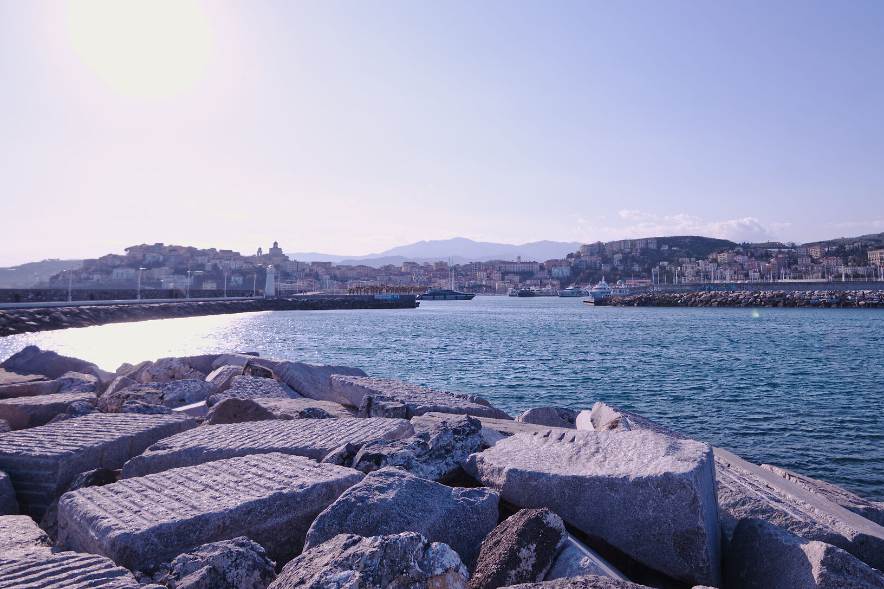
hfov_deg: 70.7
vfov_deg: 50.5
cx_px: 538
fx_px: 614
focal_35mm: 25
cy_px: 207
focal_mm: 17
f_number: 4
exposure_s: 1/4000
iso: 125
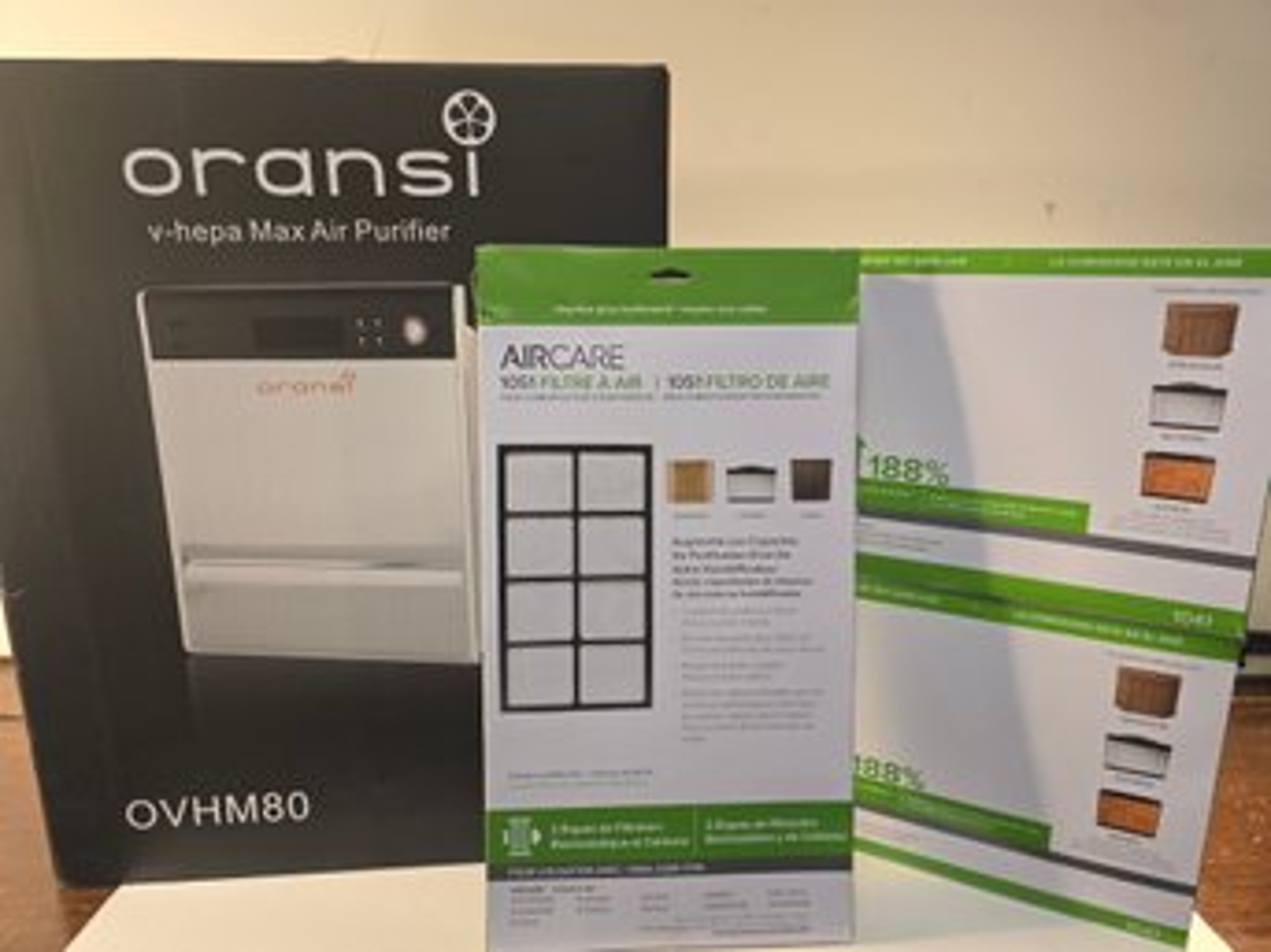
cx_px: 636
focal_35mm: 23
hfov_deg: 73.9
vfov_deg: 58.8
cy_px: 476
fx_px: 844
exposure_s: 1/120
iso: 200
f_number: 1.7
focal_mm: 6.3
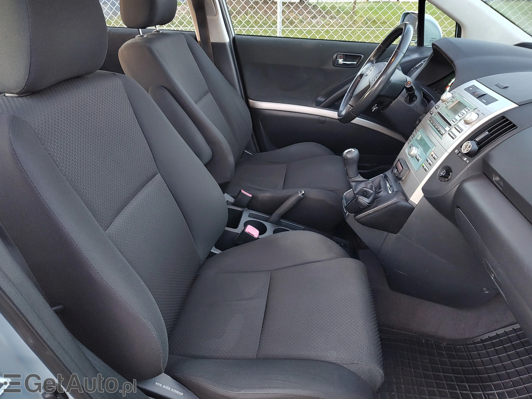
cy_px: 200
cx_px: 266
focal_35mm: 23
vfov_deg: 58.9
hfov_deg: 73.9
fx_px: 353
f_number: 1.8
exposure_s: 1/33.3
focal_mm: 5.56
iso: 875
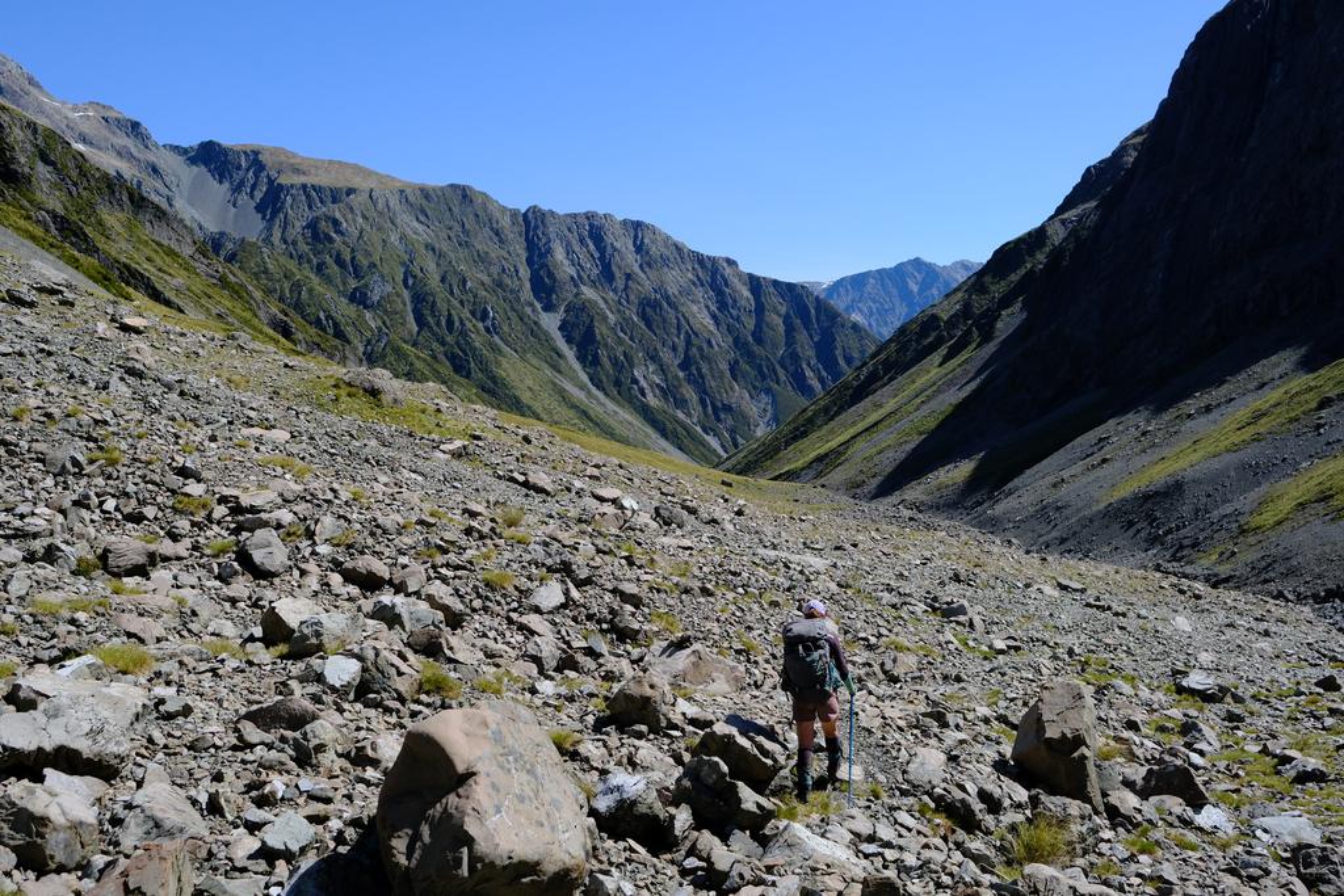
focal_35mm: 35
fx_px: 1307
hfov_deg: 54.4
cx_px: 672
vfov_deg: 37.9
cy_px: 448
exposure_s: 1/1900
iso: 640
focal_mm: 23
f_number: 6.4
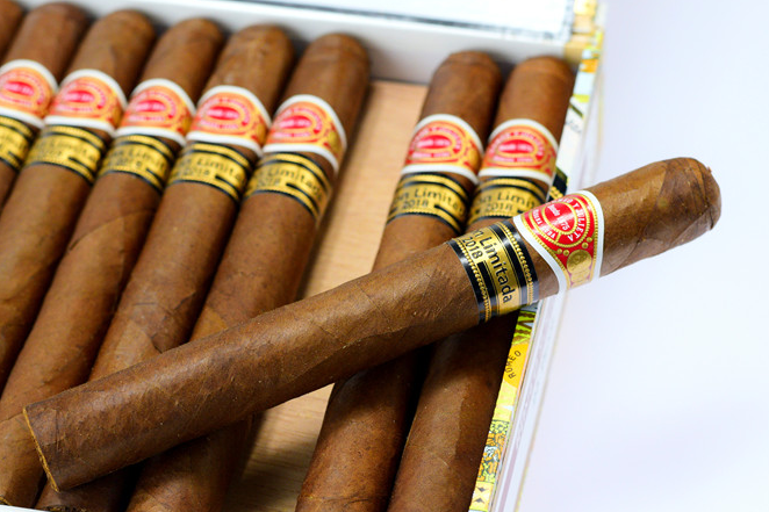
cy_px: 265
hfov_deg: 23.9
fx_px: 1815
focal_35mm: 85
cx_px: 367
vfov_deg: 16.1
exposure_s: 1/125
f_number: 5.6
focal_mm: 50
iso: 800
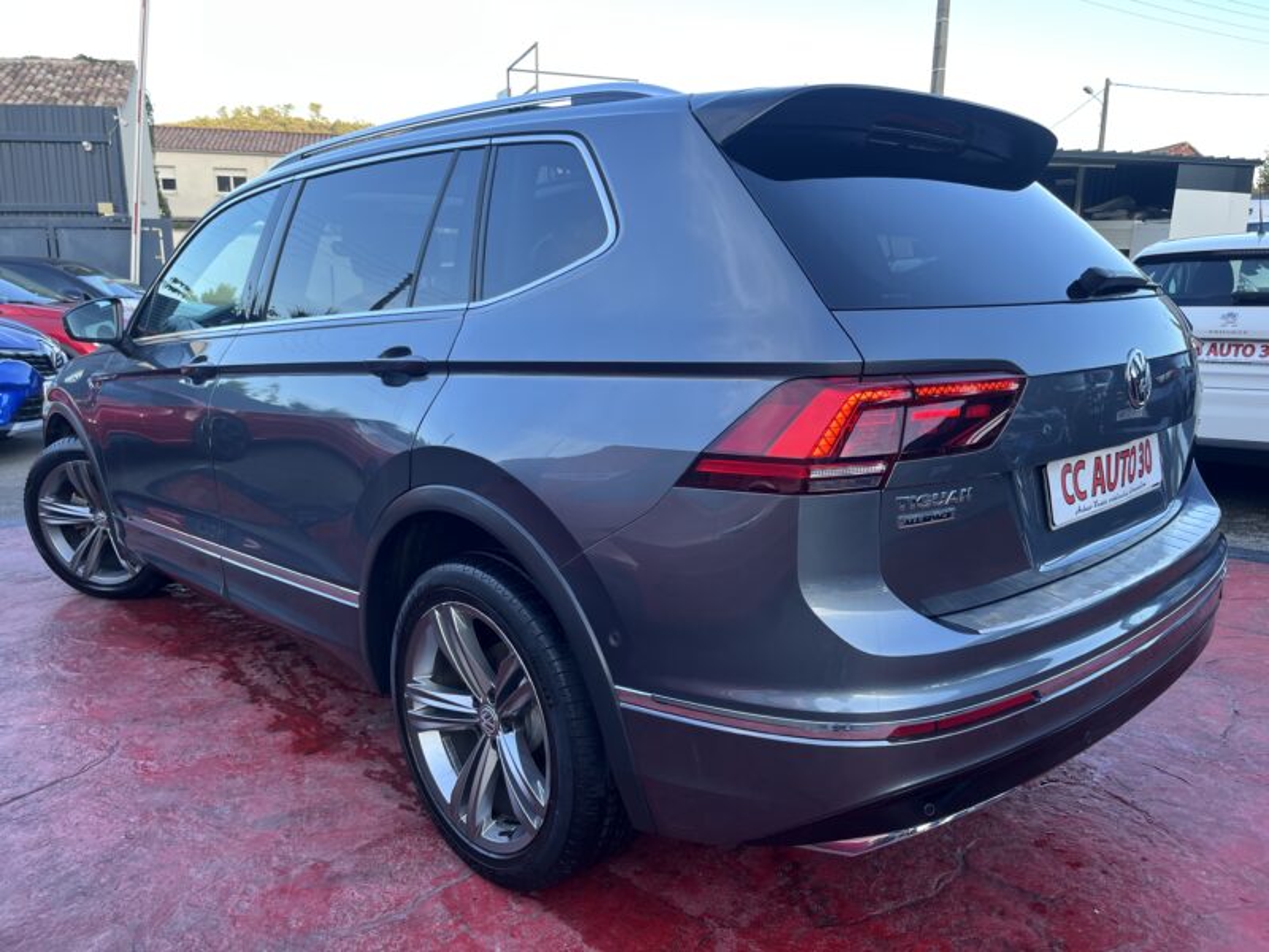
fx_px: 953
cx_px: 634
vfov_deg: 53.1
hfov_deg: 67.3
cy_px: 476
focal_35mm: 26
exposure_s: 1/122
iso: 40
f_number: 1.6
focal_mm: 5.1
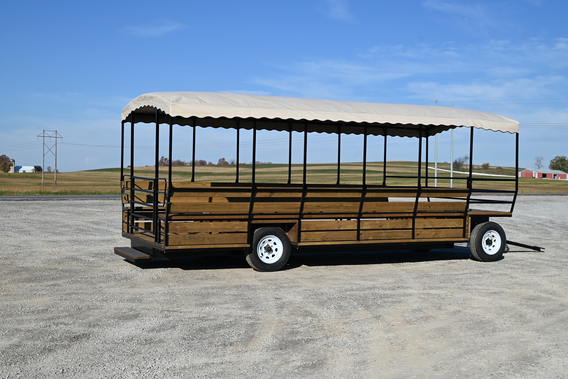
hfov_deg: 39.6
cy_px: 190
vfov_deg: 27.0
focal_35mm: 50
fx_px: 789
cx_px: 284
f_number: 8
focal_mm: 50
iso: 100
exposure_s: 1/500
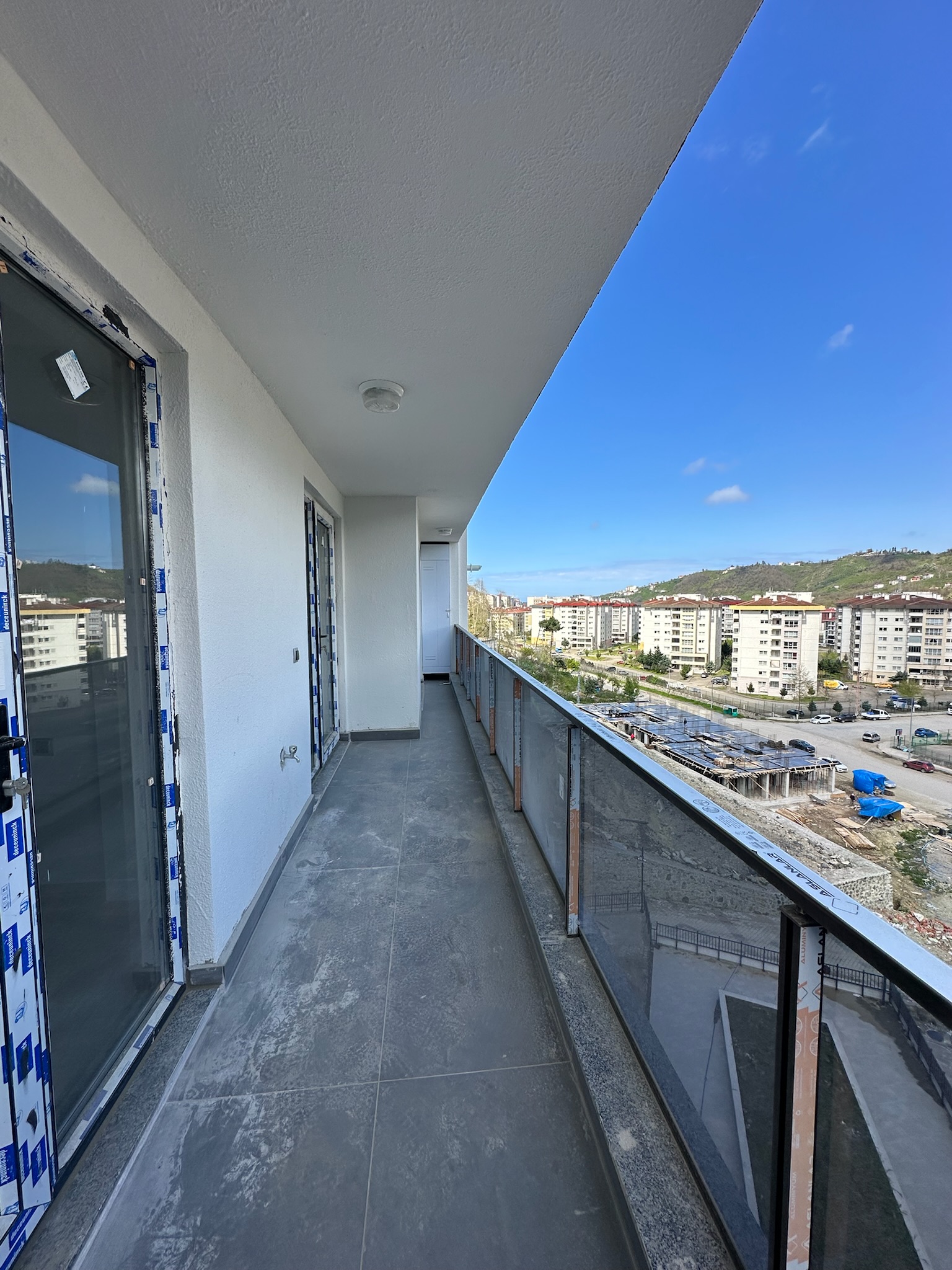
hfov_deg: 85.7
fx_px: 513
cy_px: 635
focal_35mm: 14
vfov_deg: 102.1
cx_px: 476
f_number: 2.2
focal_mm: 2.22
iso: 50
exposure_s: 1/1233
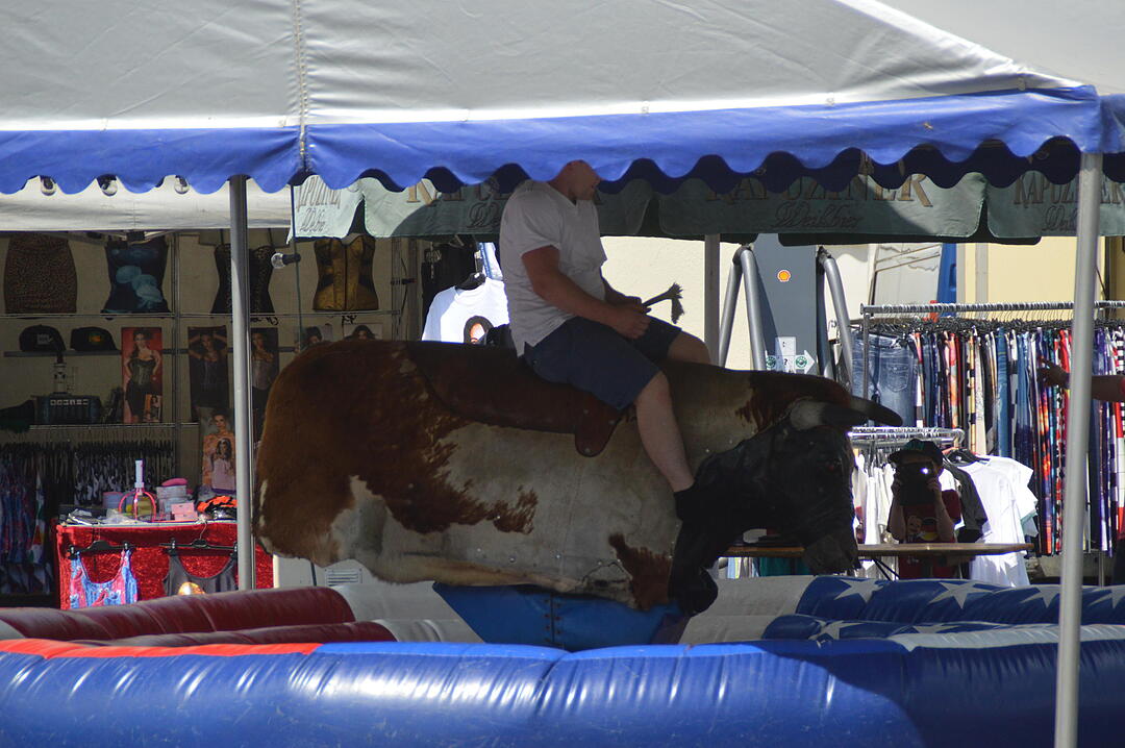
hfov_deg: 6.9
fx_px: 9366
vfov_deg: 4.6
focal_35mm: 300
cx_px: 562
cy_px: 374
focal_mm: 200
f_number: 6.3
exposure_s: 1/2500
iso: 800
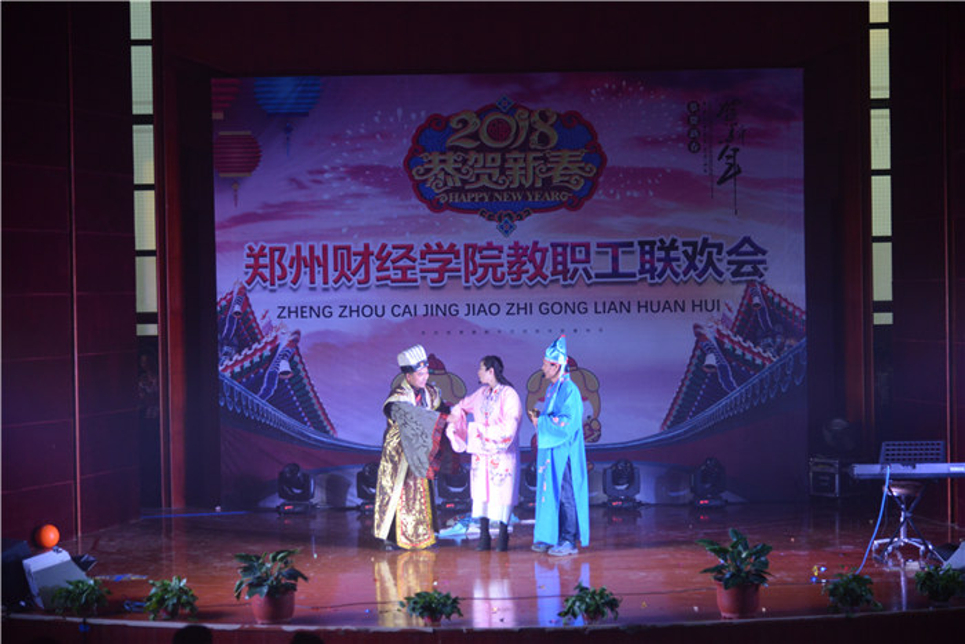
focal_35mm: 66
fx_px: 1769
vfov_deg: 20.6
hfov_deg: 30.5
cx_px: 482
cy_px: 322
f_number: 4
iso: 2000
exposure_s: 1/400
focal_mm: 66
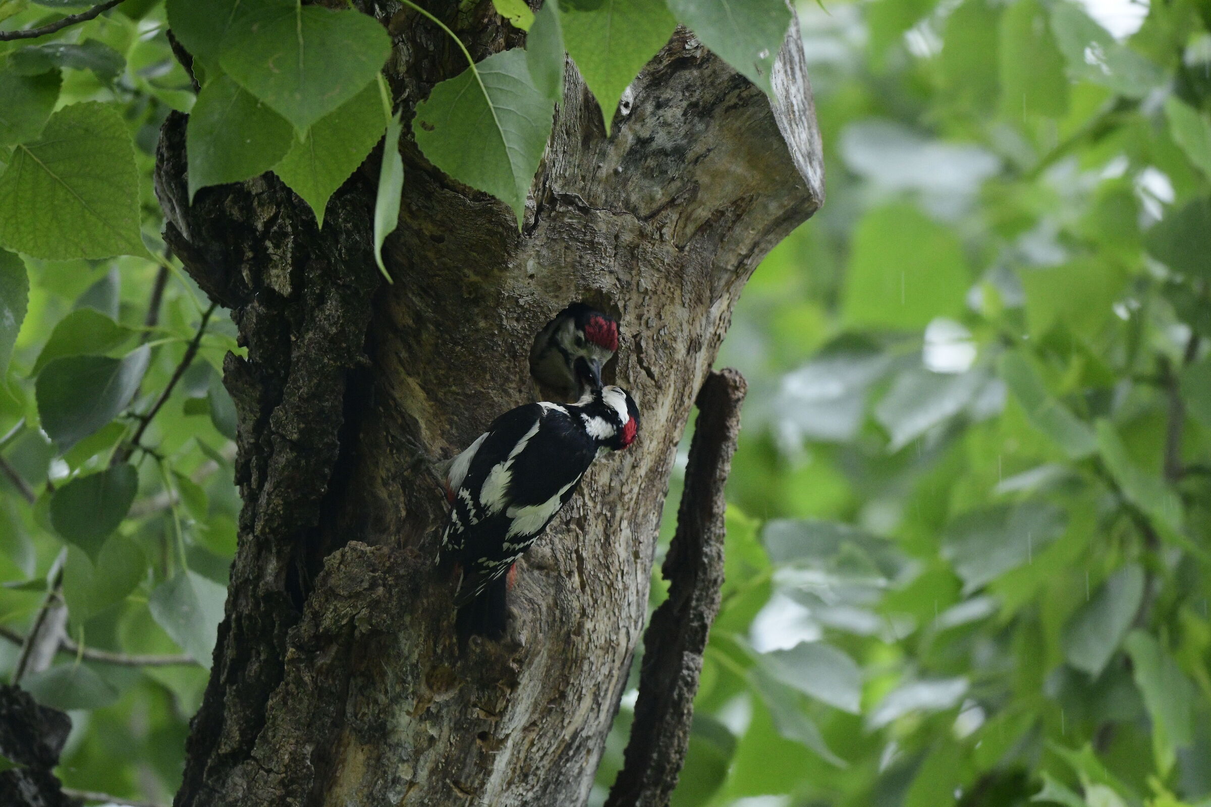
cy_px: 404
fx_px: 25227
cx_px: 606
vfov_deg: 1.8
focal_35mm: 750
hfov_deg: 2.7
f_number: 4
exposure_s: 1/250
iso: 5000
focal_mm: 500
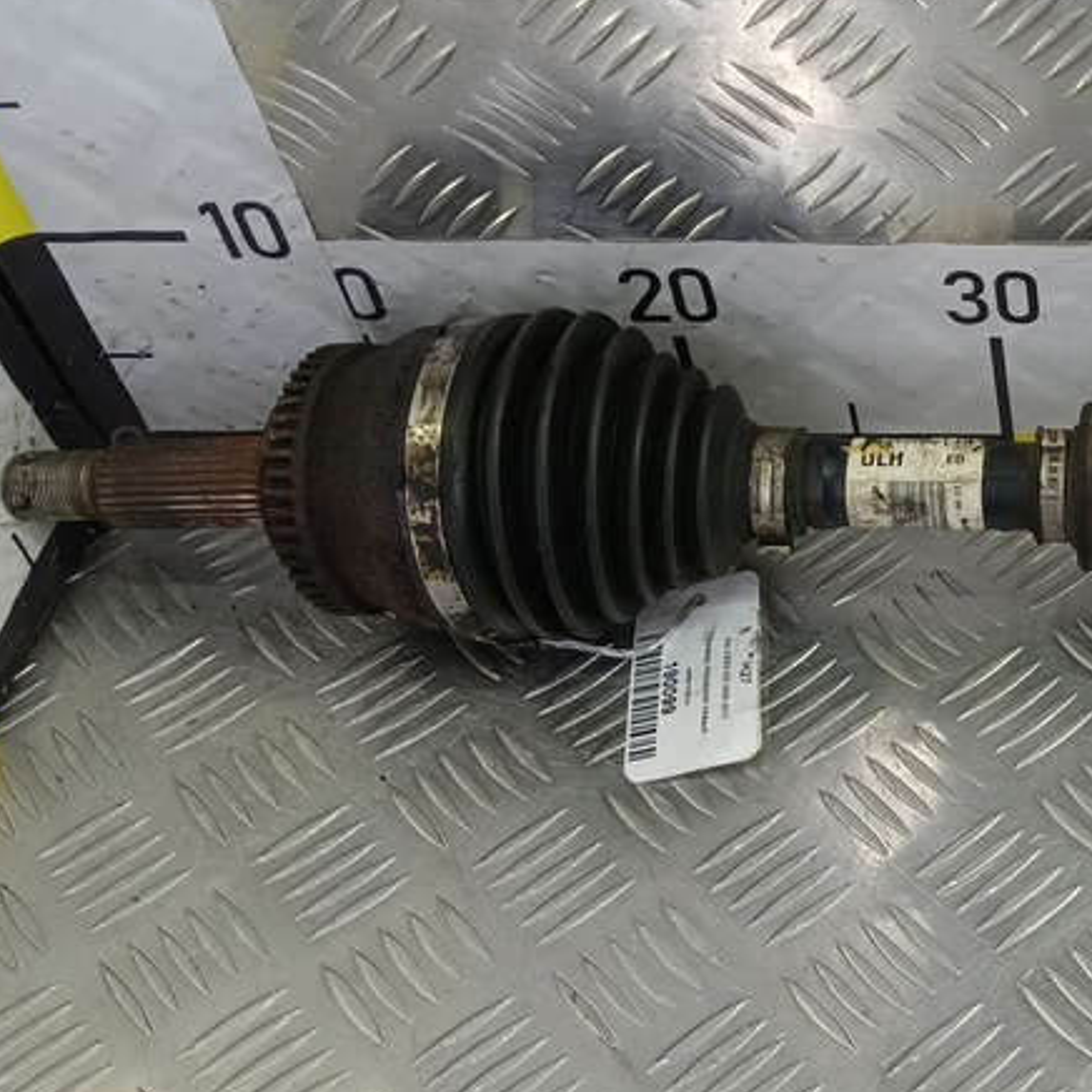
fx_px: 1999
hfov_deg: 28.1
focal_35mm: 56
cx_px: 1177
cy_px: 426
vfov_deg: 30.5
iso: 136
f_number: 1.6
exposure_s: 1/50
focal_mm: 4.11
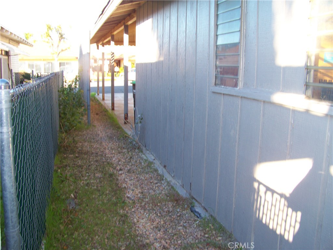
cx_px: 166
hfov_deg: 55.4
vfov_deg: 42.9
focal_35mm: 33
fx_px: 317
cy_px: 125
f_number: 3.6
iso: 64
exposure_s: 1/50
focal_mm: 5.85
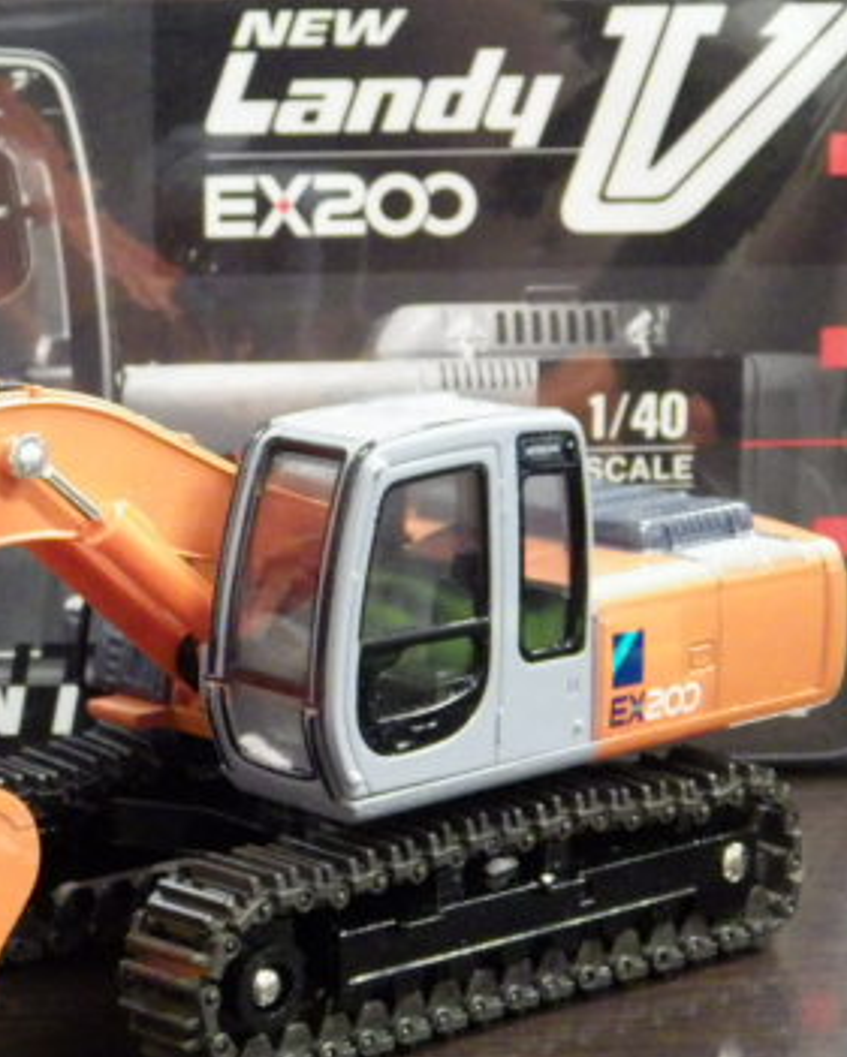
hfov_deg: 14.4
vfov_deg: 18.3
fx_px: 3289
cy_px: 503
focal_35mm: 105
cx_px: -18
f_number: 4
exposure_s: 1/25
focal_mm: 10.7
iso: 1600
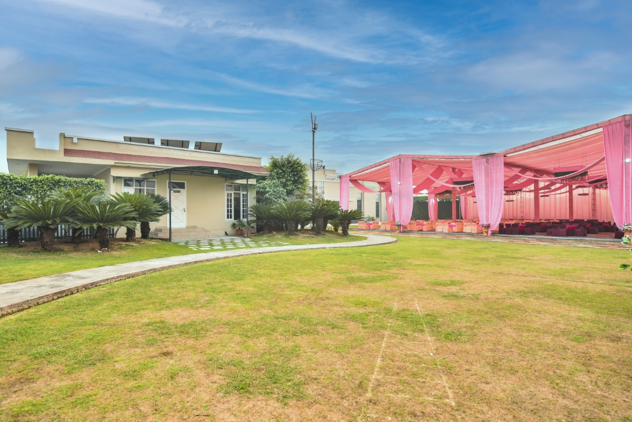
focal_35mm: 21
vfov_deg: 59.5
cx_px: 316
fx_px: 369
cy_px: 211
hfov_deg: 81.2
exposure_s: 1/125
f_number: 4.5
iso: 250
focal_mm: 21
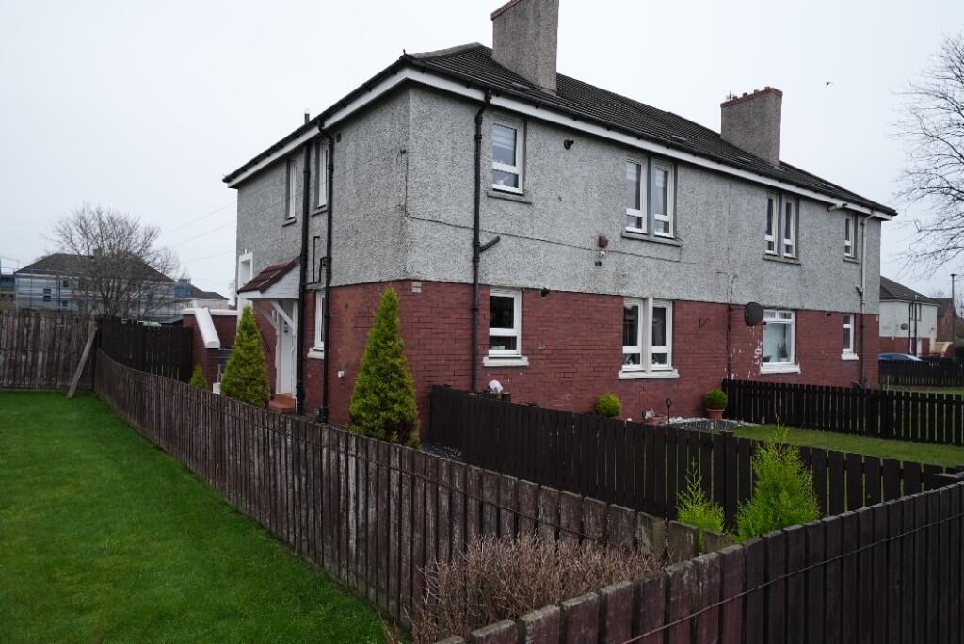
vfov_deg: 53.2
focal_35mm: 24
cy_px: 322
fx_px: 643
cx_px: 482
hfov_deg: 73.7
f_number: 5.6
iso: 500
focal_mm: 24
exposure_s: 1/100
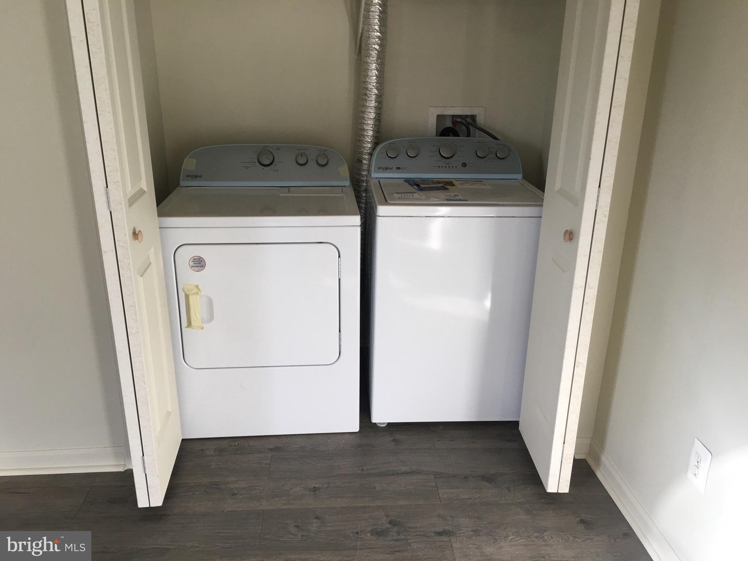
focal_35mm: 29
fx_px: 627
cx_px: 374
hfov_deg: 61.7
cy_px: 280
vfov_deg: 48.2
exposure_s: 1/40
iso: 25
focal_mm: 4.15
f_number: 2.2
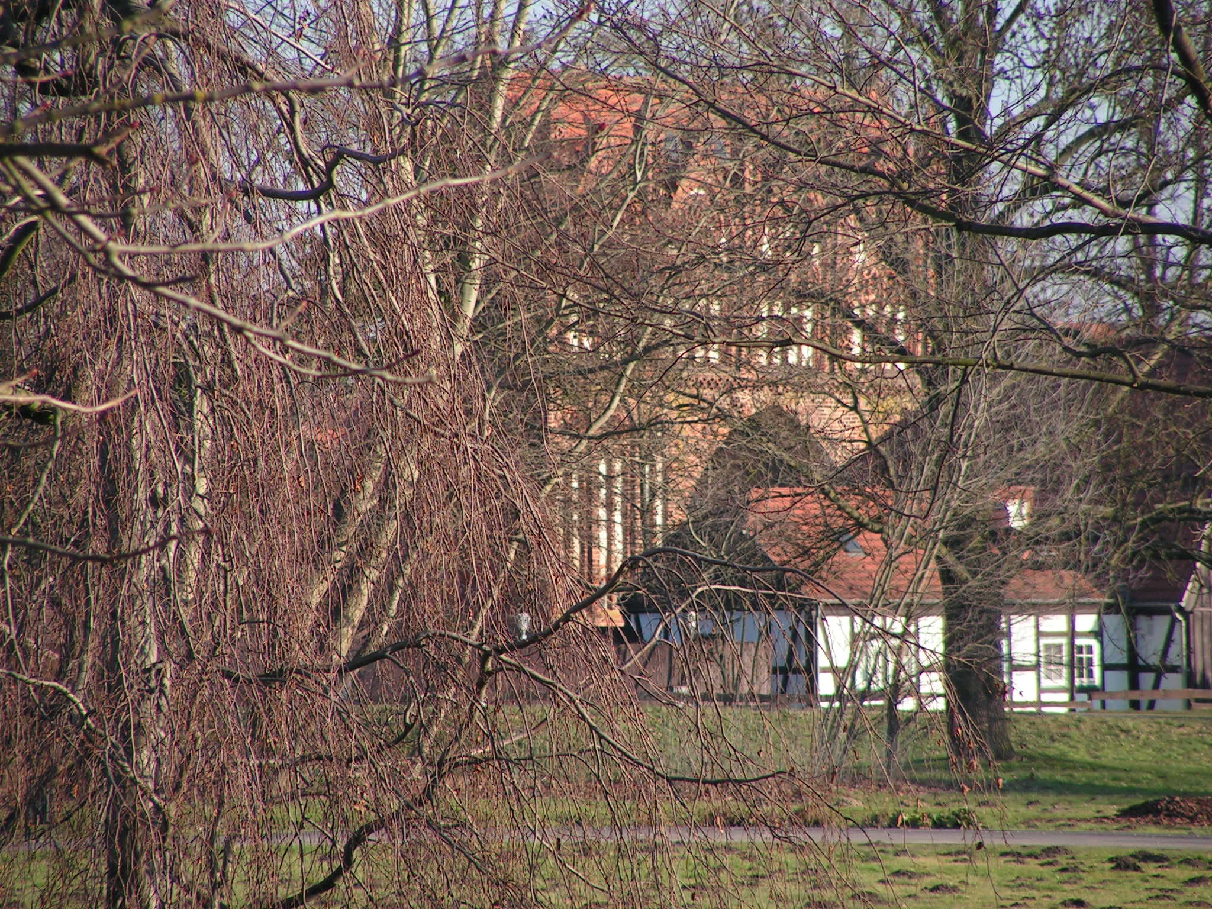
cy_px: 454
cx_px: 606
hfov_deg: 6.8
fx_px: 10154
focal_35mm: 290
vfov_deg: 5.1
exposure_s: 1/500
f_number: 3.2
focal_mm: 48
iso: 64
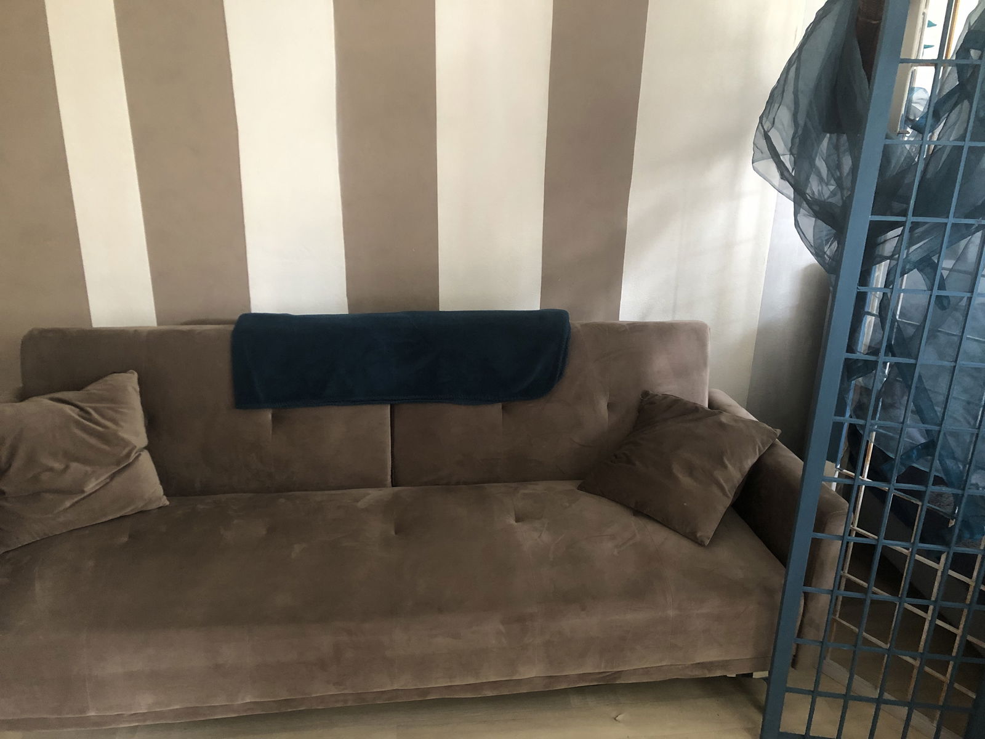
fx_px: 797
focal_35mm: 28
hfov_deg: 63.4
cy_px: 370
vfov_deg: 49.7
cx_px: 492
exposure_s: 1/11
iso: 100
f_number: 1.8
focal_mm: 4
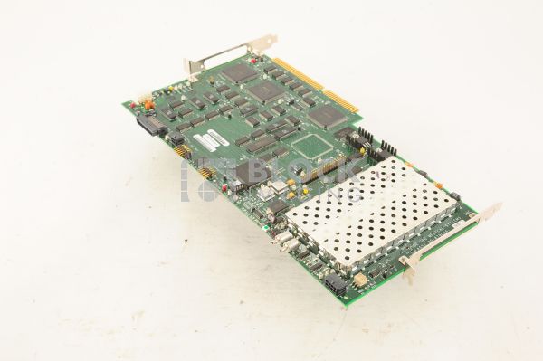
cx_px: 272
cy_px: 180
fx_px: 754
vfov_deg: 26.9
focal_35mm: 50
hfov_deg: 39.6
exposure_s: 1/160
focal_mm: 50
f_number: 13
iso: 1600
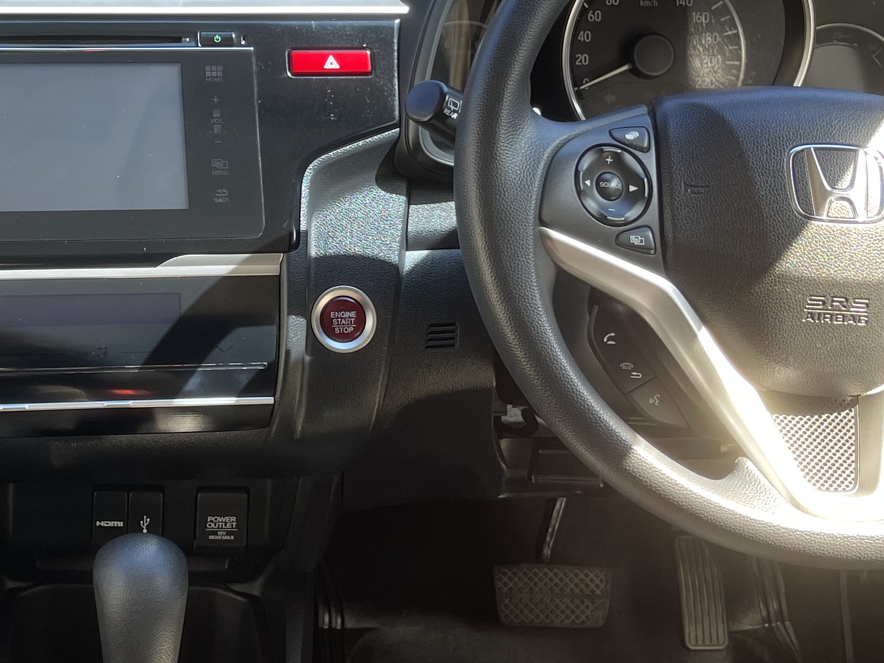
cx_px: 125
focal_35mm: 66
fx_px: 1685
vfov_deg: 22.1
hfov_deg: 28.5
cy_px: 182
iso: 40
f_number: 1.6
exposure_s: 1/121
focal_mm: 5.1
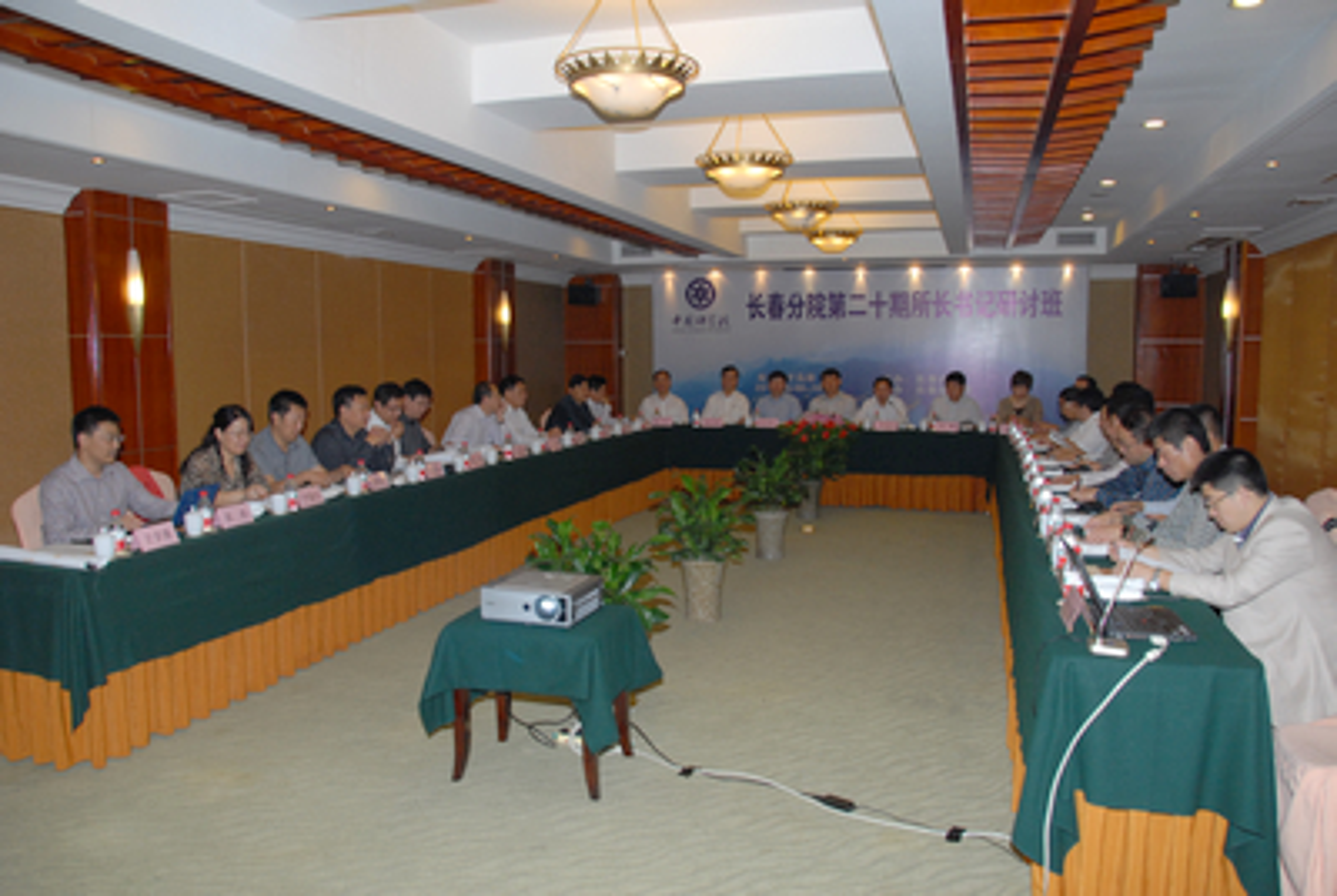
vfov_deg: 48.1
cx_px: 668
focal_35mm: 27
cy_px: 448
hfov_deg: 67.3
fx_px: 1004
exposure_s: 1/60
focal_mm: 18
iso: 400
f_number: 5.6
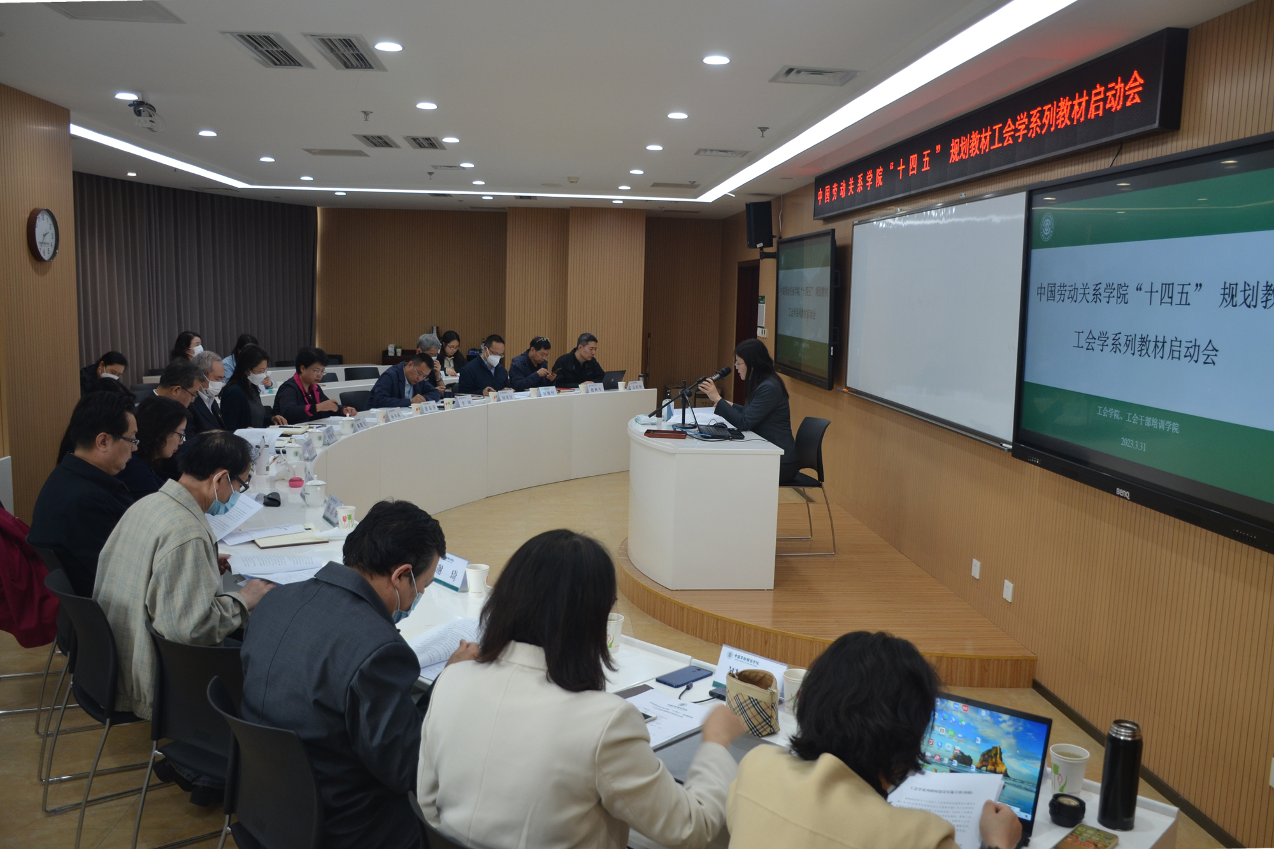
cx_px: 637
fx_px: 1062
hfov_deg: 61.9
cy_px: 424
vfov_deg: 43.6
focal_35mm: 30
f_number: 4
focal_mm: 20
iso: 400
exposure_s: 1/60
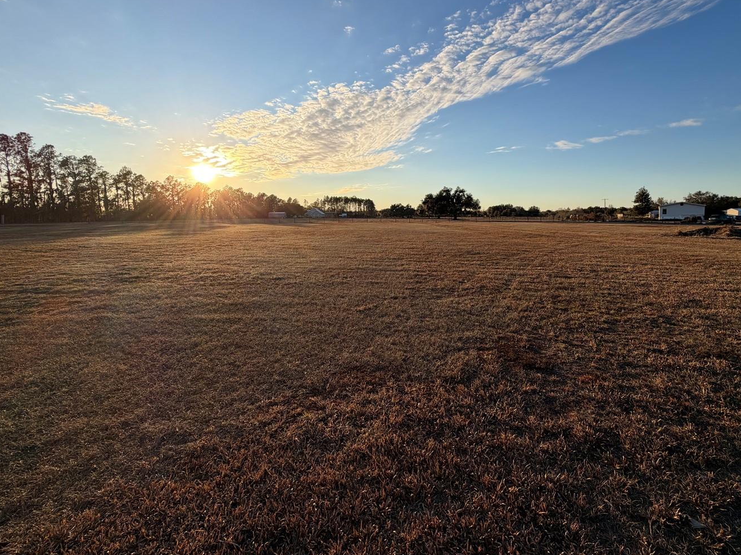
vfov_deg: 74.4
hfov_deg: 90.5
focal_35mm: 17
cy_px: 241
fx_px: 364
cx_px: 419
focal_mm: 2.22
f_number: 2.2
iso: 25
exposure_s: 1/770
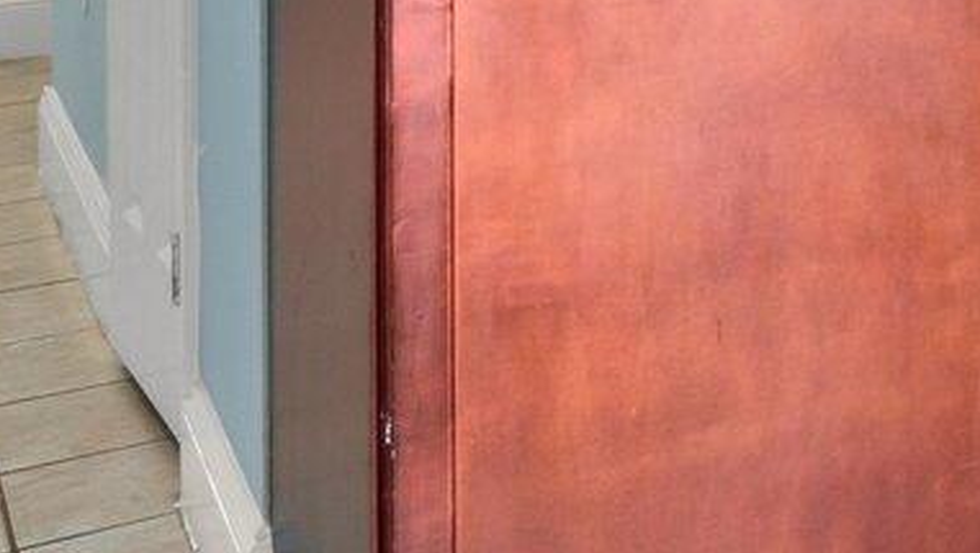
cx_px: 1952
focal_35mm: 93
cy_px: -529
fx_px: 2414
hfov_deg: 17.0
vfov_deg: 11.8
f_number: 8
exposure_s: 1/1.67
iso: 800
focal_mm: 11
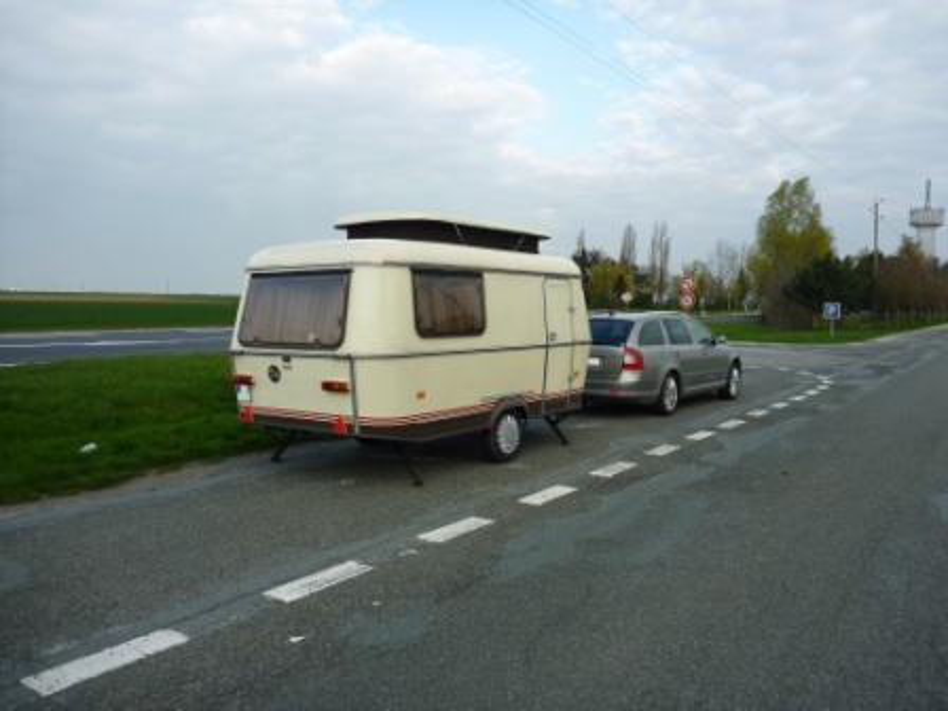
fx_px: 767
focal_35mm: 28
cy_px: 356
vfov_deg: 49.7
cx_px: 474
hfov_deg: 63.4
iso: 80
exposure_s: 1/250
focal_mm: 4.9
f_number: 3.3
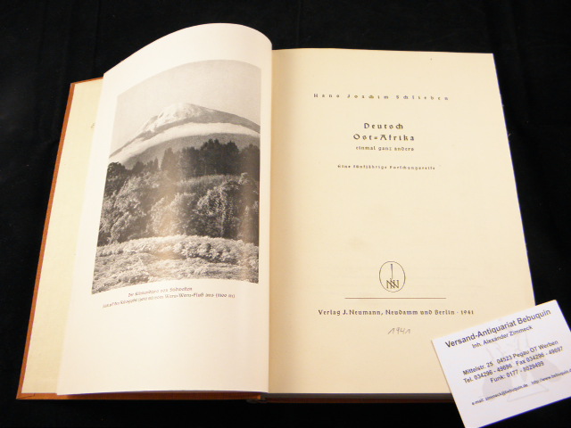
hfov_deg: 55.4
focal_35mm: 33
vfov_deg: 42.9
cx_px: 286
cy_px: 214
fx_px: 544
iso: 100
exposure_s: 1/30
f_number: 3.6
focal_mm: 5.9
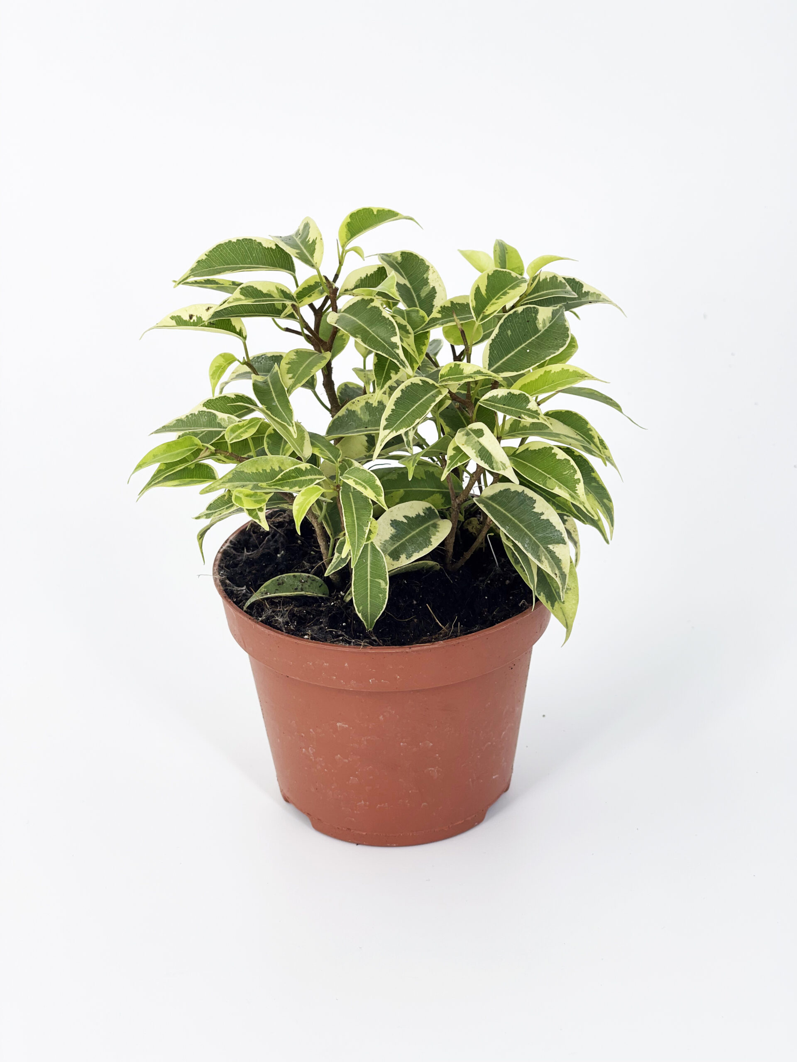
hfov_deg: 22.9
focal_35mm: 64
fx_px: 1965
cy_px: 531
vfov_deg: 30.3
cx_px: 398
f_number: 2.2
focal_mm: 7.5
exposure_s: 1/172
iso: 20
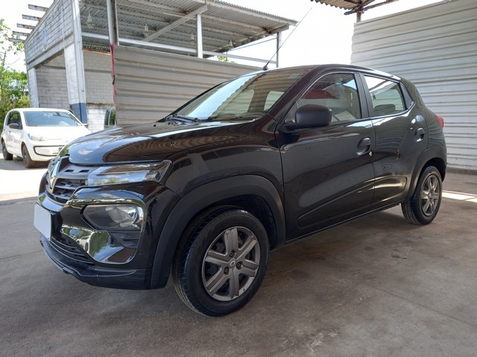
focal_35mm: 25
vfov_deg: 54.9
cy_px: 178
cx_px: 238
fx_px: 344
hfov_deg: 69.4
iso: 40
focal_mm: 4.6
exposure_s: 1/60
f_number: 2
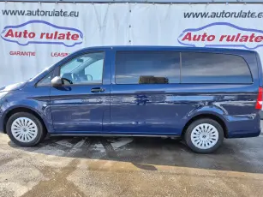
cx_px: 130
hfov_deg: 65.3
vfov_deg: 51.1
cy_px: 115
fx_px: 205
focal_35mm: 27
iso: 25
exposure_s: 1/319
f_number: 1.8
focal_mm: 5.4
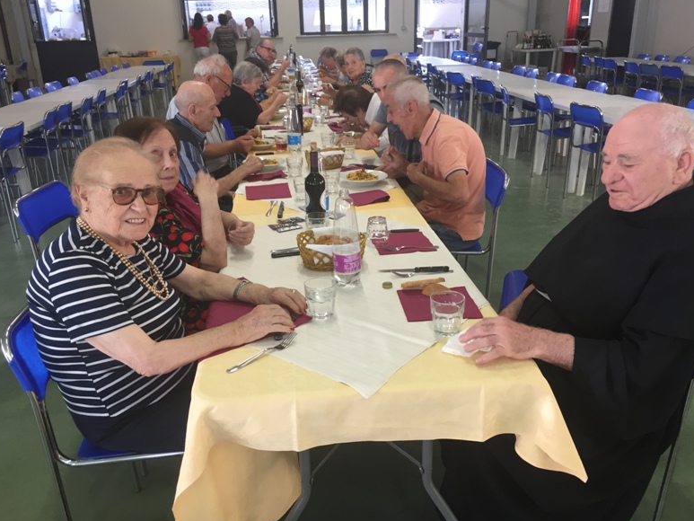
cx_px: 347
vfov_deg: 46.8
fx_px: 602
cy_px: 262
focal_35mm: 30
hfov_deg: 60.0
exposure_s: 1/33
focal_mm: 4.15
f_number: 2.2
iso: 100
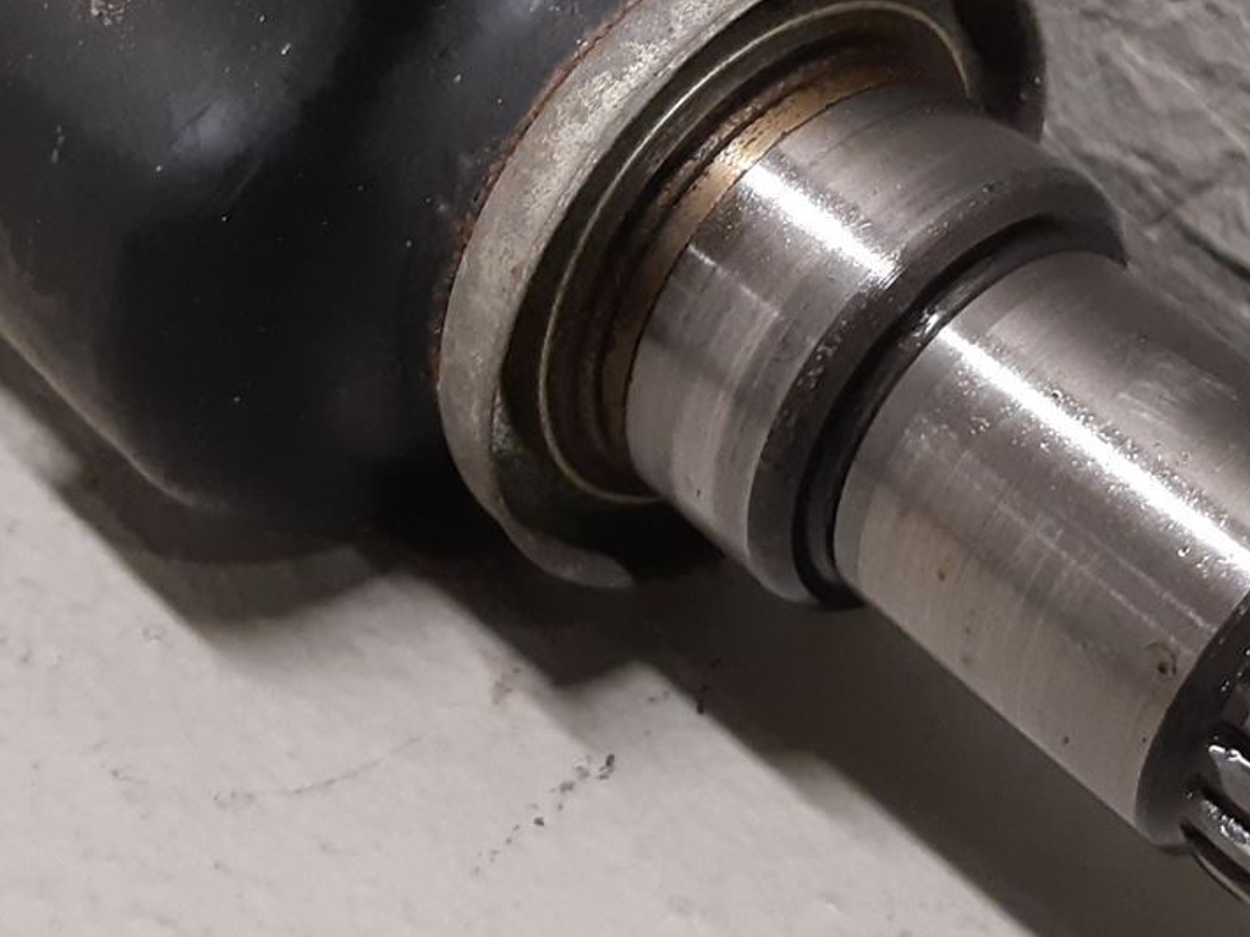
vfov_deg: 19.4
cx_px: 586
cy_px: 180
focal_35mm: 75
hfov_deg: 26.0
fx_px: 2707
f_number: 1.7
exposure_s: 1/50
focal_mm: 3.93
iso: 200
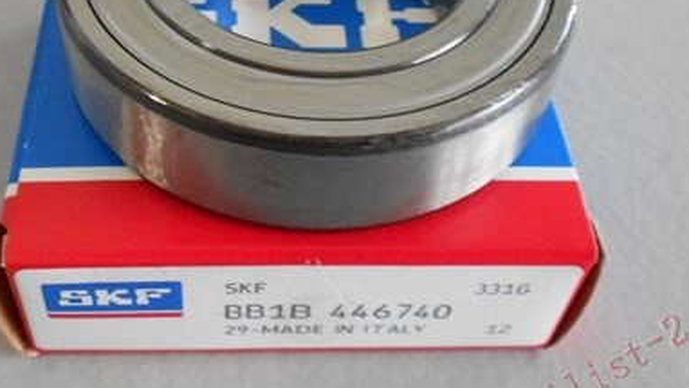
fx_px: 968
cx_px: 267
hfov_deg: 39.0
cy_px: 105
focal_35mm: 53
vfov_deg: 22.5
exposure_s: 1/10
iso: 400
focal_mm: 5.1
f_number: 3.4
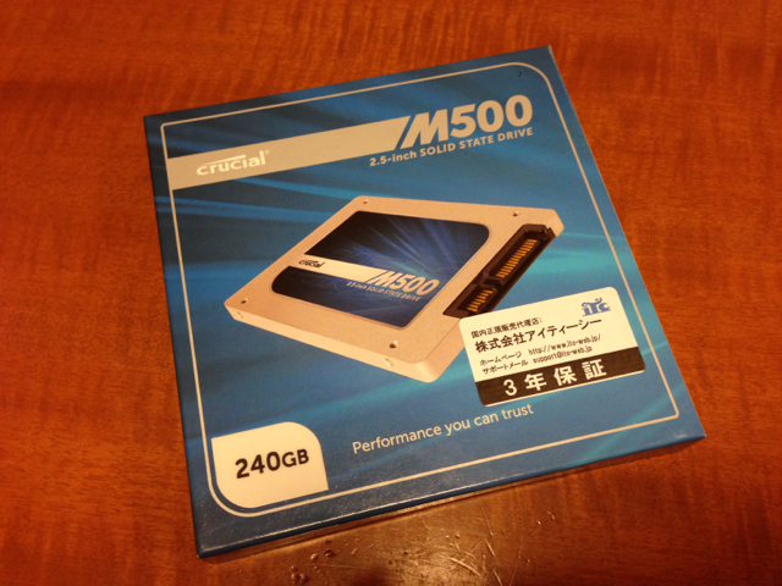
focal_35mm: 33
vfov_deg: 42.9
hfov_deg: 55.4
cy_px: 293
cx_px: 391
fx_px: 745
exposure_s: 1/20
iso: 100
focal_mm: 4.12
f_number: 2.4
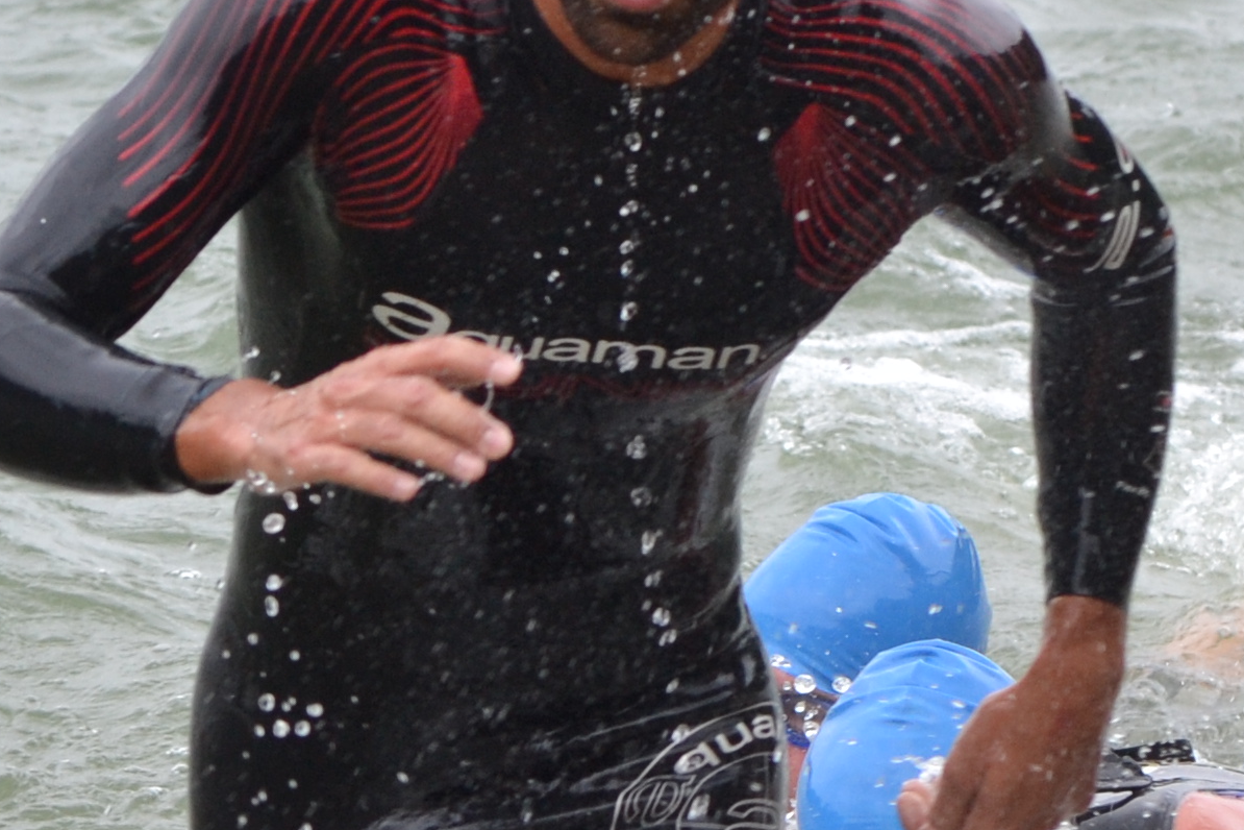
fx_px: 18002
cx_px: 601
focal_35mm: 521
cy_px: 81
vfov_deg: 2.6
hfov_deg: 4.0
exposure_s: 1/500
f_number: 5.6
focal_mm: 90
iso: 360
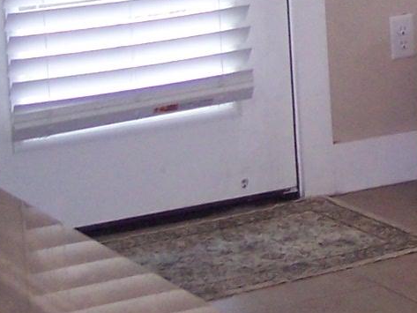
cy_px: -147
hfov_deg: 9.8
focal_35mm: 190
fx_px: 2289
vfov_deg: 7.7
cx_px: 763
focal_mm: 8
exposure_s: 1/90
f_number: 2.8
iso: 140
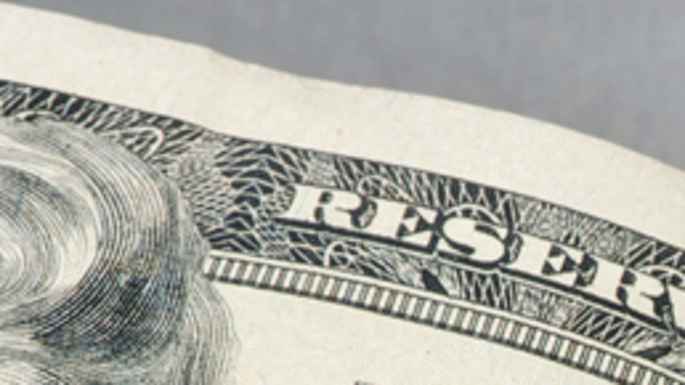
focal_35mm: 724
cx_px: 1712
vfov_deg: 1.7
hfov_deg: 3.0
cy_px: 1444
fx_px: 13148
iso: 100
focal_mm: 105
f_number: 22
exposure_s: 3
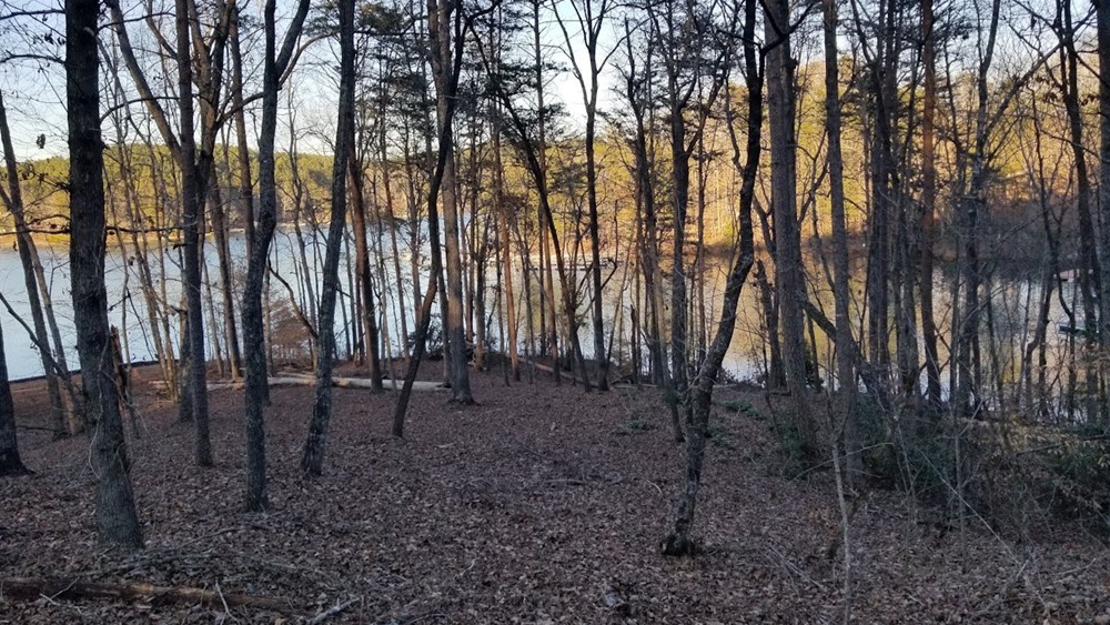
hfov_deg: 66.1
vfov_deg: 40.2
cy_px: 298
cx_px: 546
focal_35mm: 29
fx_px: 854
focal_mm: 4.25
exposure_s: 1/778
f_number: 1.7
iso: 50
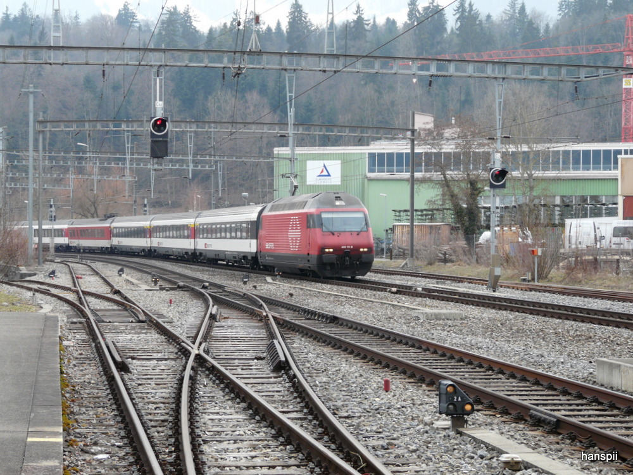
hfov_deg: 23.6
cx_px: 316
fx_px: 1518
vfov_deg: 17.8
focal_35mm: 83
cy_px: 238
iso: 100
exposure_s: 1/200
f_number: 4
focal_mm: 13.6
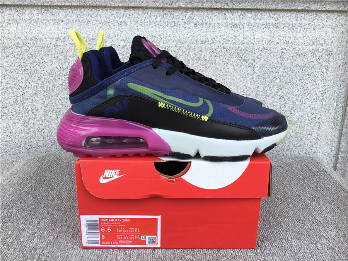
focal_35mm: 31
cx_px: 174
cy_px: 130
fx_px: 312
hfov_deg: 58.4
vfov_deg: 45.4
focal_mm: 3.3
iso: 25
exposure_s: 1/201
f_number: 2.4
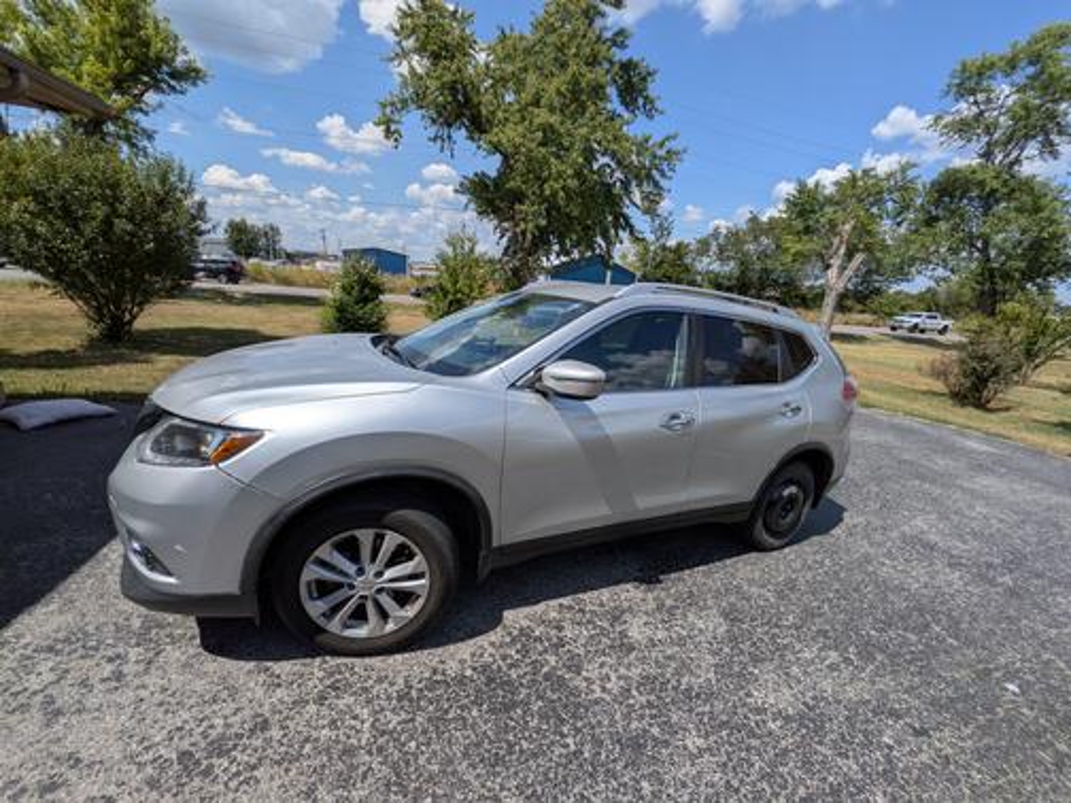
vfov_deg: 85.7
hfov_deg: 102.1
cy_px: 402
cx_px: 536
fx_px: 433
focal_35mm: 14
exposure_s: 1/3436
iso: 51
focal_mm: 1.83
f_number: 2.2
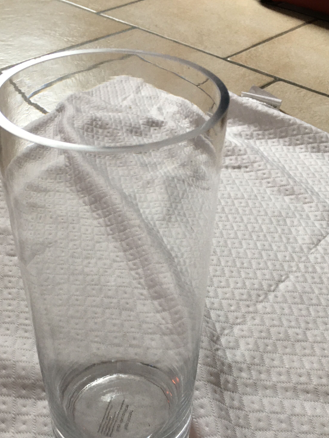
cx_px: 144
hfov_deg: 35.9
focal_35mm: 40
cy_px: 288
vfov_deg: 46.1
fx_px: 507
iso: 40
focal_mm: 4.15
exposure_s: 1/33
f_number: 2.2
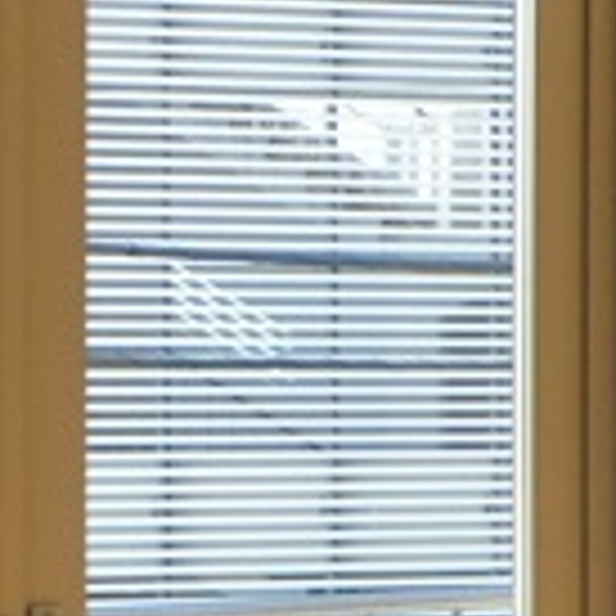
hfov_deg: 7.7
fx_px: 3120
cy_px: 384
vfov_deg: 11.3
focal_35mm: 155
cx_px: 2444
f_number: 8
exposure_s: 1/250
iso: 800
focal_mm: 13
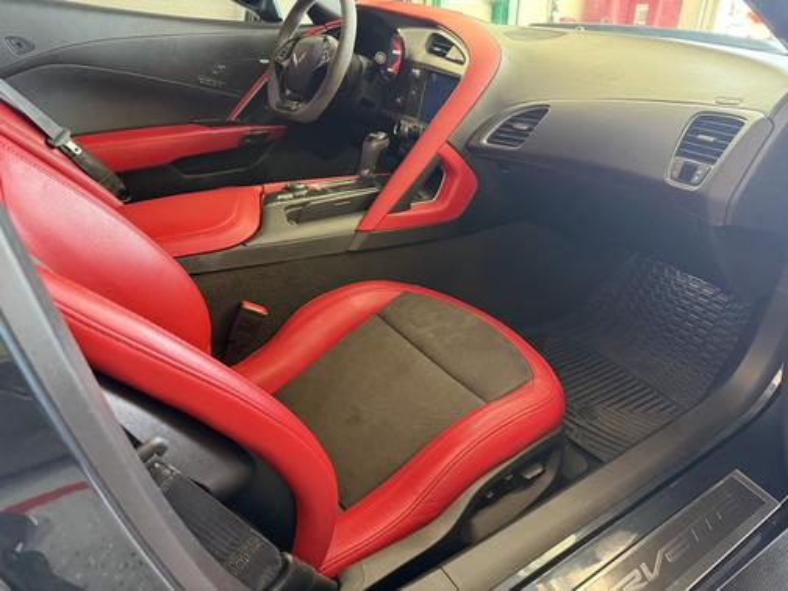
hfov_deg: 71.6
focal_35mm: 24
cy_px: 296
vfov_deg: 56.8
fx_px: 546
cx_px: 394
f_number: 1.78
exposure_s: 1/60
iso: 500
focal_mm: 6.76
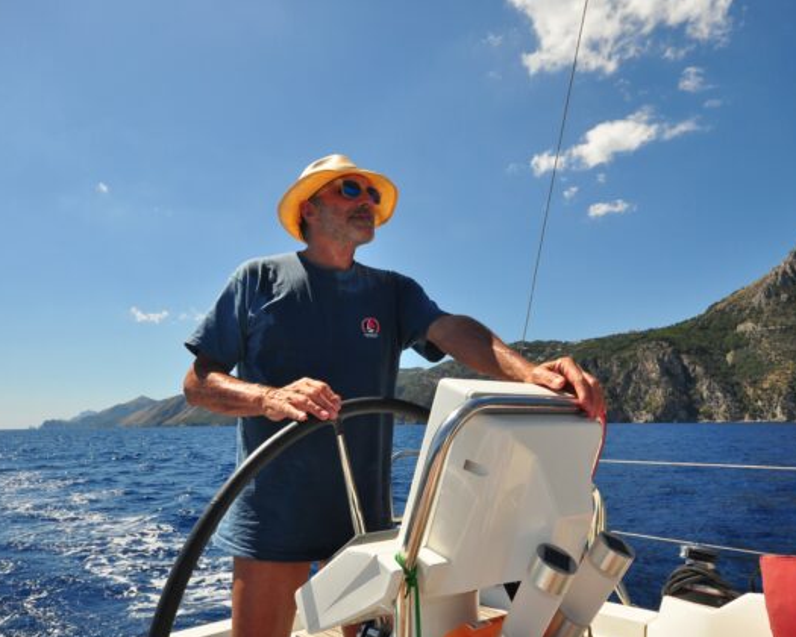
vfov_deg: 58.8
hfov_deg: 70.3
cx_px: 381
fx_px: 565
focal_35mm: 24
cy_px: 321
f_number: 10
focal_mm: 14
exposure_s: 1/400
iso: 200
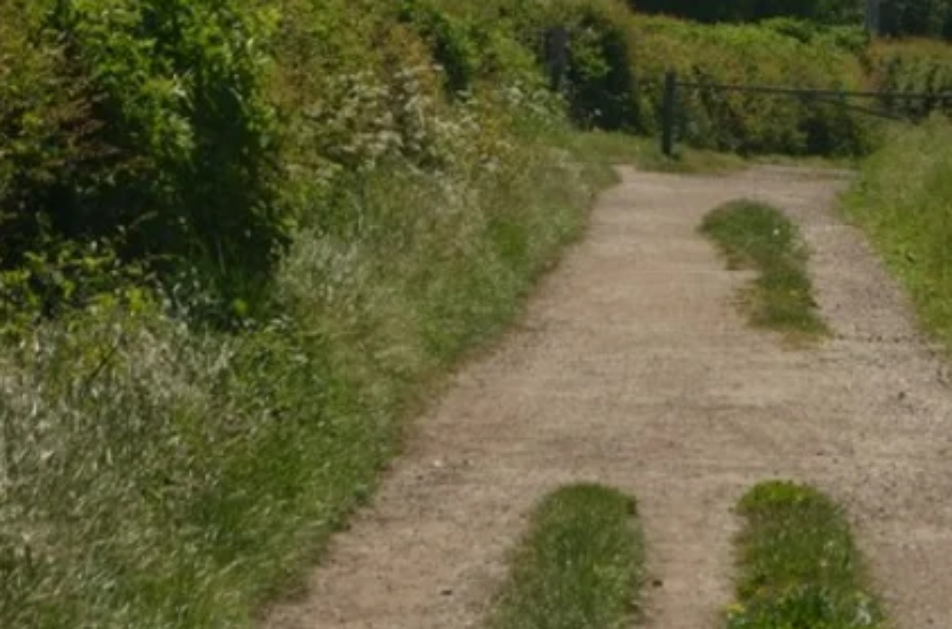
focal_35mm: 367
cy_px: 3
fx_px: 9680
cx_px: 898
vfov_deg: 3.7
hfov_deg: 5.6
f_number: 10
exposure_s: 1/1000
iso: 320
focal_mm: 86
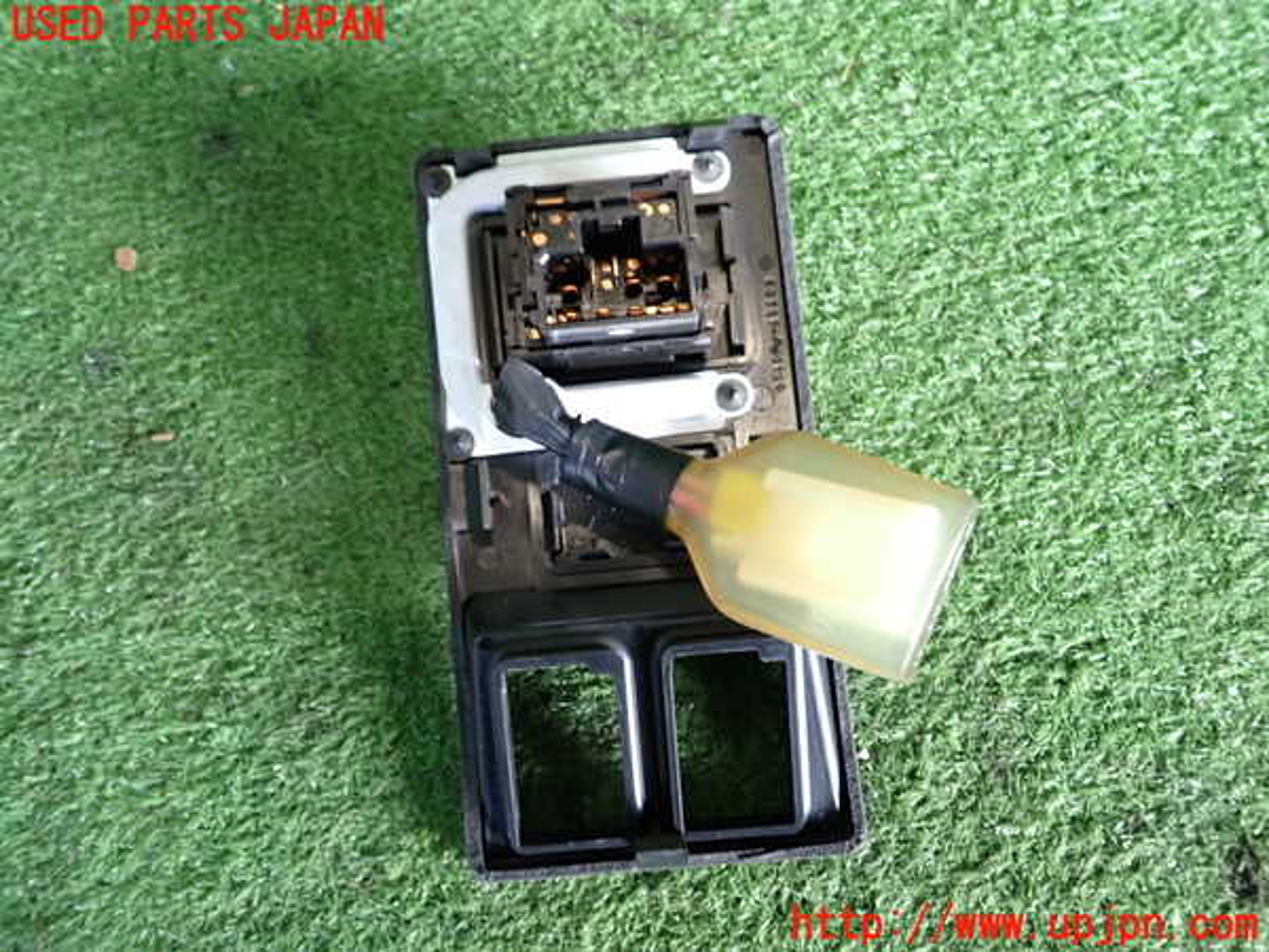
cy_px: 476
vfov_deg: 46.8
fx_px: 1100
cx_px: 634
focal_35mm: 30
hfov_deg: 60.0
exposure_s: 1/30
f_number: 2.3
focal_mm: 5.4
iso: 250
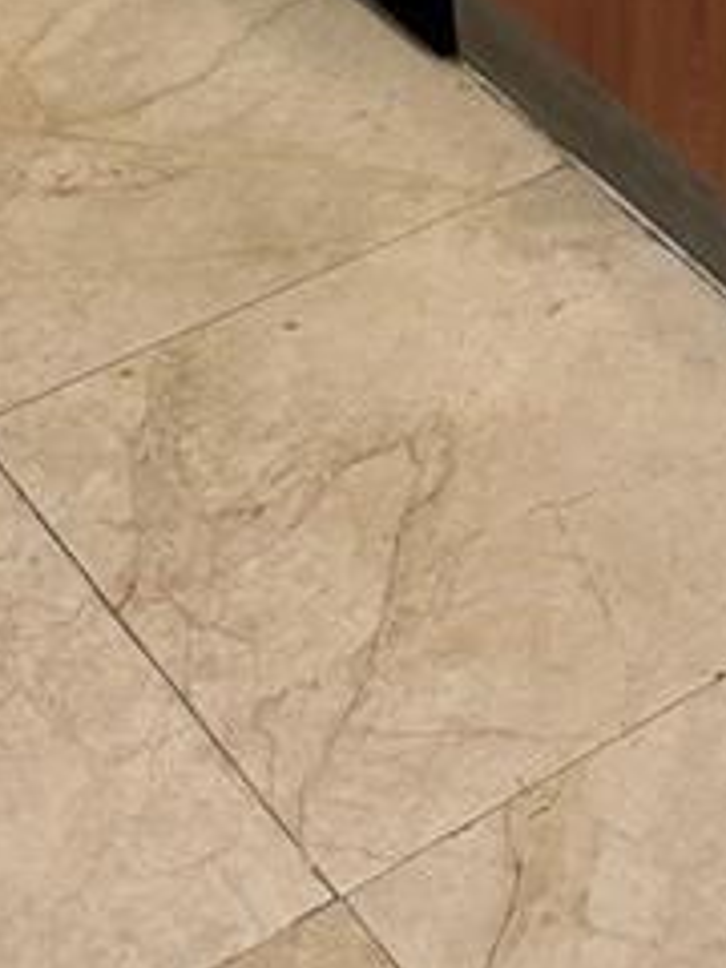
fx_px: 3356
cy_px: -1347
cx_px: 1150
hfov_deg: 11.7
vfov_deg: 12.7
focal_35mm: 120
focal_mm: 6.86
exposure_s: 1/60
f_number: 1.78
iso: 125
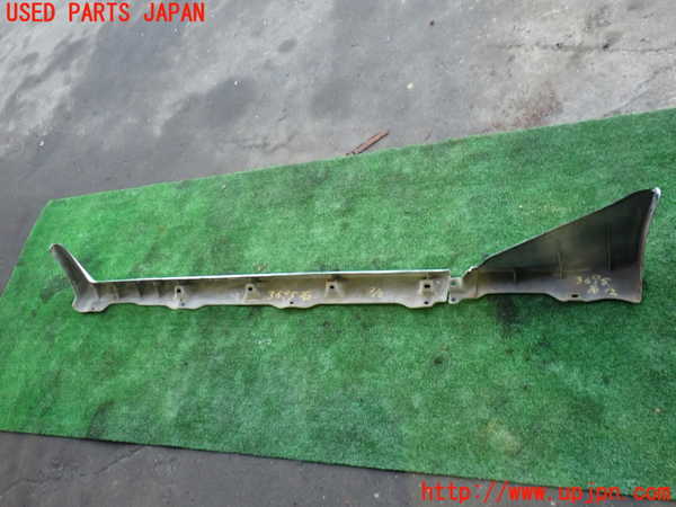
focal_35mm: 30
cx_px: 338
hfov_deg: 60.0
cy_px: 254
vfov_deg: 46.8
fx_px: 586
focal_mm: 5.4
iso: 250
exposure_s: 1/30
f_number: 2.3
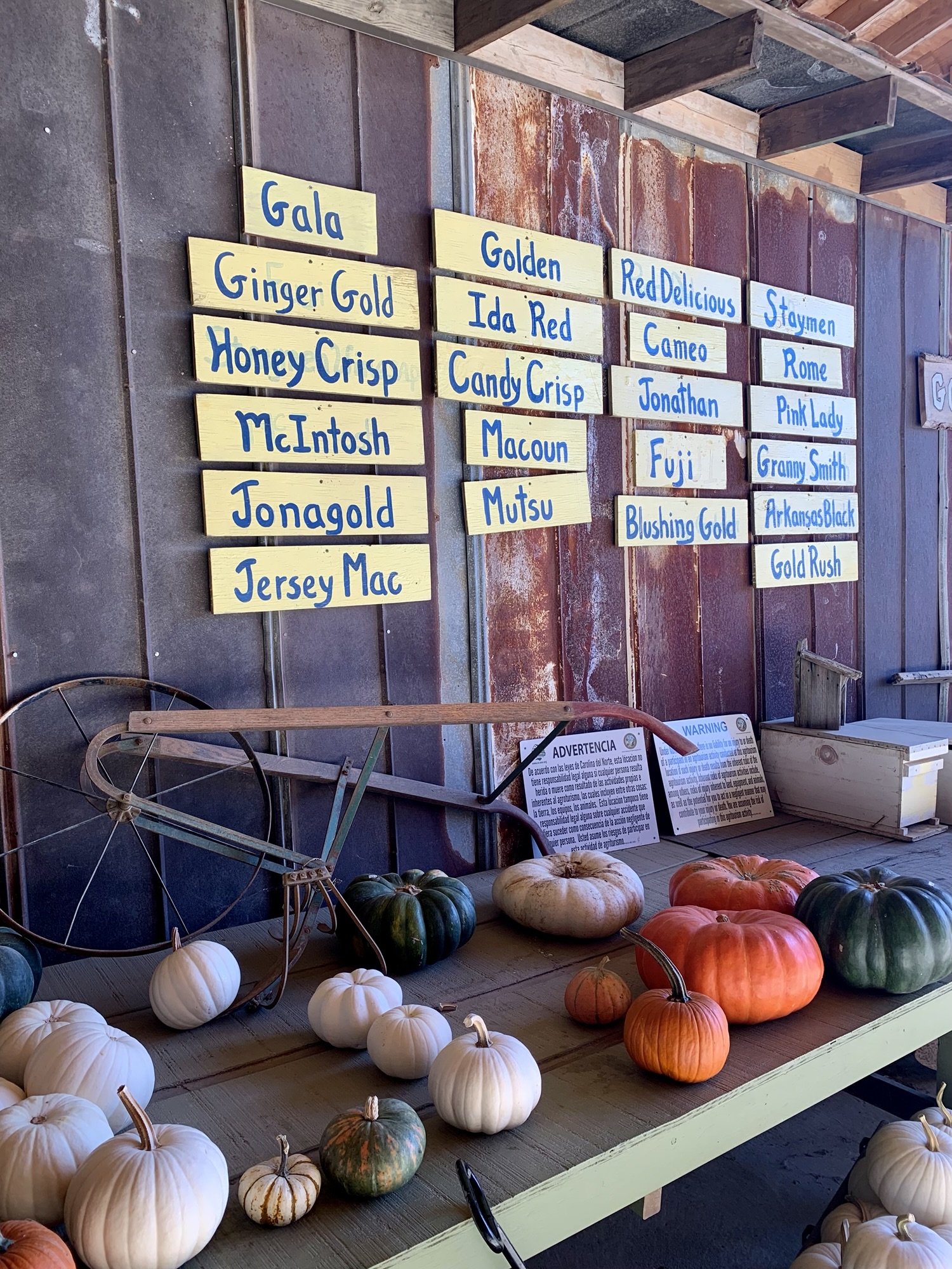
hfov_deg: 53.1
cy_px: 634
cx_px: 476
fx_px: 953
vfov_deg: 67.3
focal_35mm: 26
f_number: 1.8
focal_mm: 4.25
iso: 32
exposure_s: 1/120
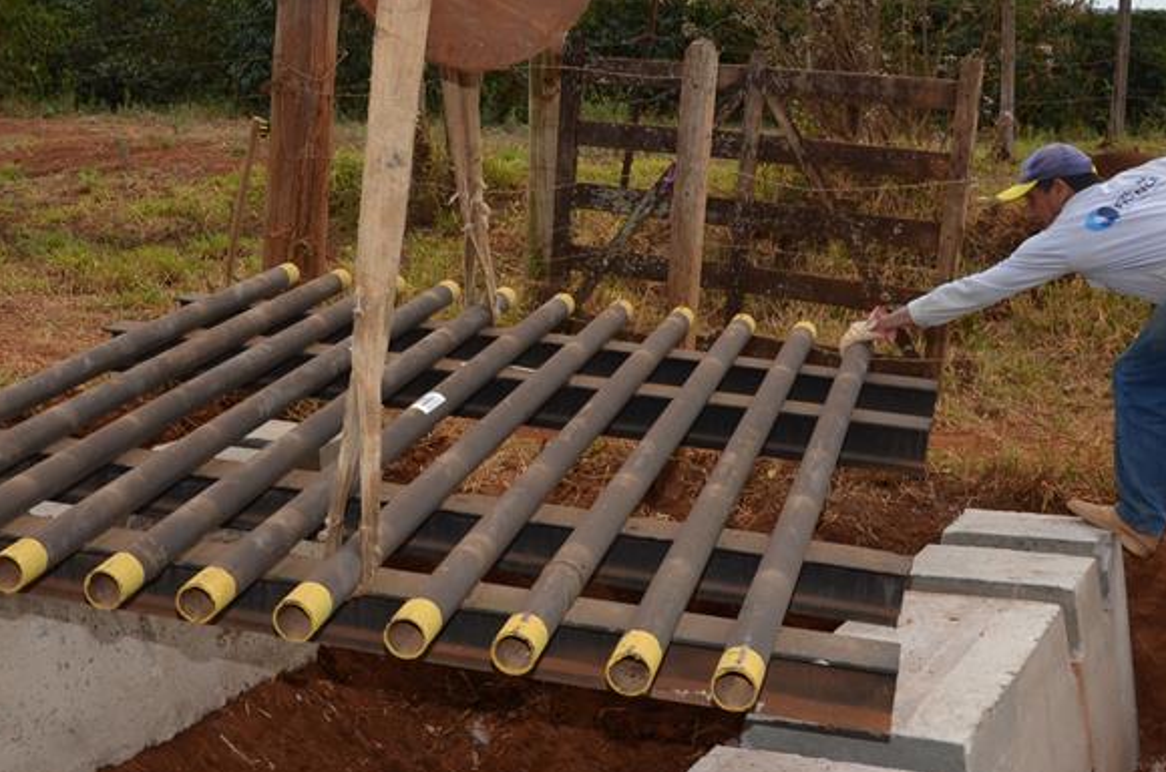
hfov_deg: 36.2
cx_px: 311
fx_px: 1745
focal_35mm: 54
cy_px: 448
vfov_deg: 24.9
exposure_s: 1/200
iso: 100
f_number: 7.1
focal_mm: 18
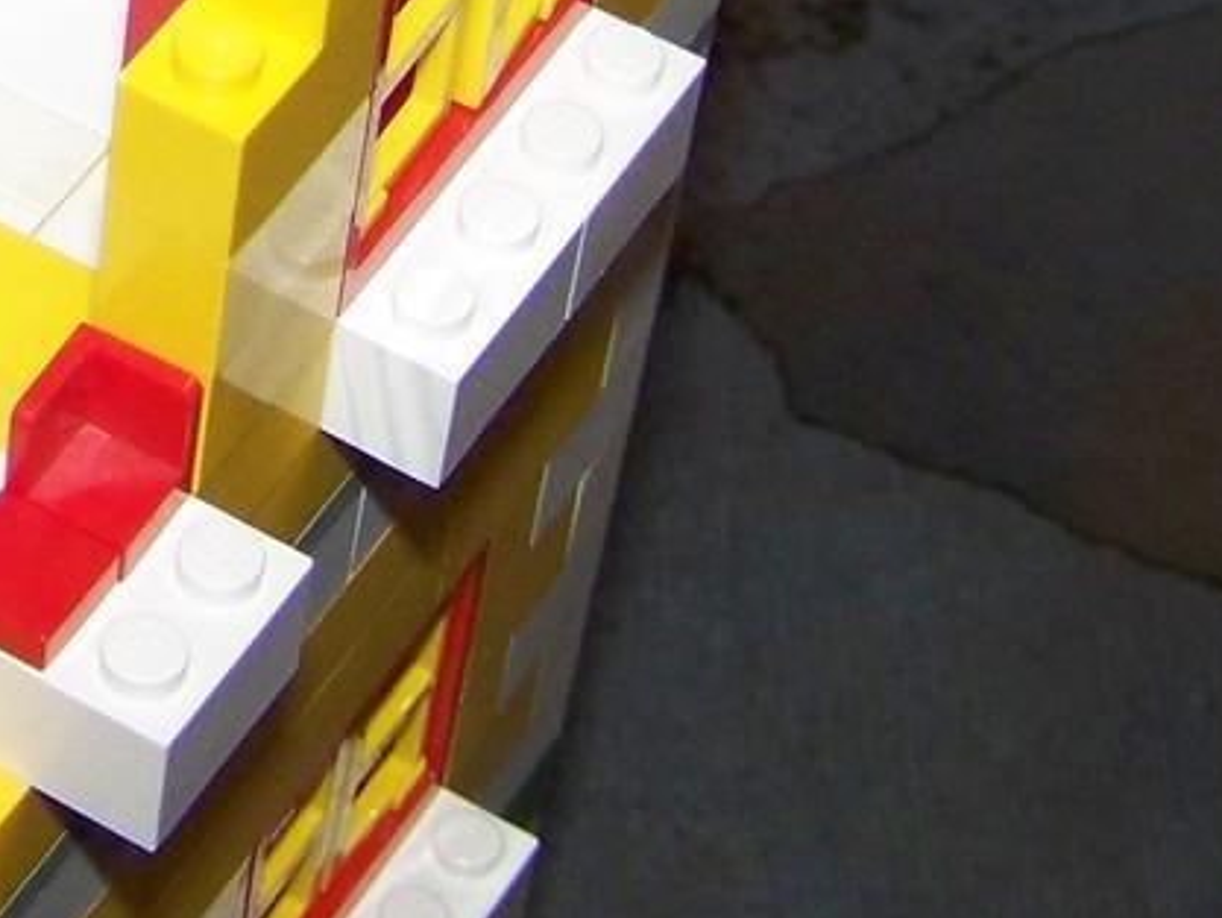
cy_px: -645
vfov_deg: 10.1
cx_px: -615
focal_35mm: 140
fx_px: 4944
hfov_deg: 13.3
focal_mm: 6.3
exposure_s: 1/30
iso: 200
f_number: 2.8
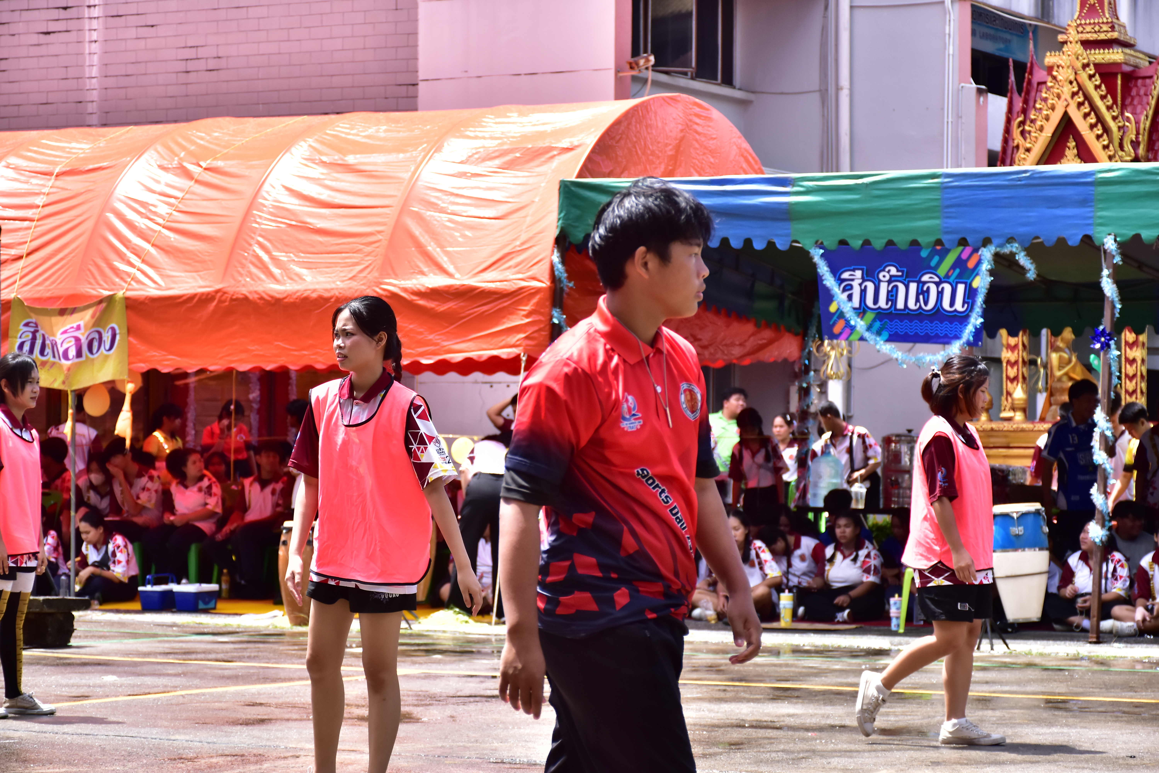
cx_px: 580
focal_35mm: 105
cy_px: 386
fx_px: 3380
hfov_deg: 19.5
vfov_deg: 13.0
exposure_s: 1/1250
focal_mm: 70
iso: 400
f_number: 5
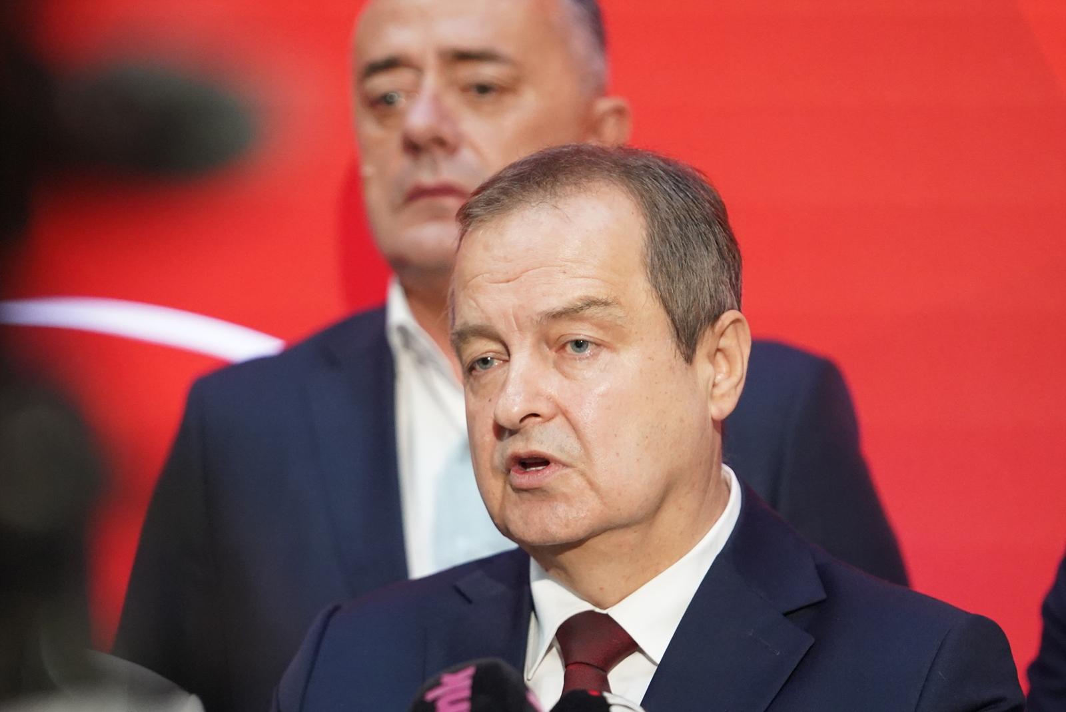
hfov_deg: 6.9
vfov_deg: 4.6
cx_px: 533
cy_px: 356
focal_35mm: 300
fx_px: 8889
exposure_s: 1/400
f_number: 2.8
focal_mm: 200
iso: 4000
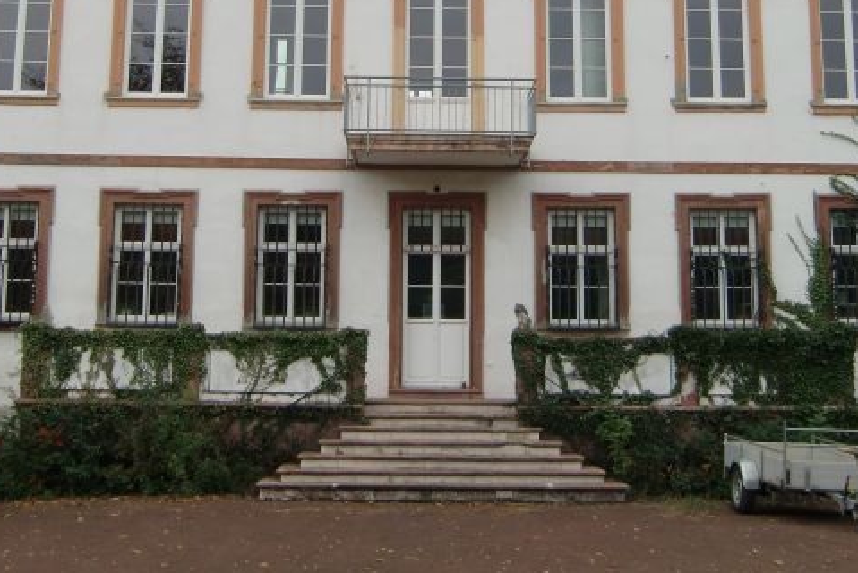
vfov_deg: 22.4
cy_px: 38
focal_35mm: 59
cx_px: 405
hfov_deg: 33.9
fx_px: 1407
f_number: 3.6
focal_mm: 6.1
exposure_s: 1/60
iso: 64
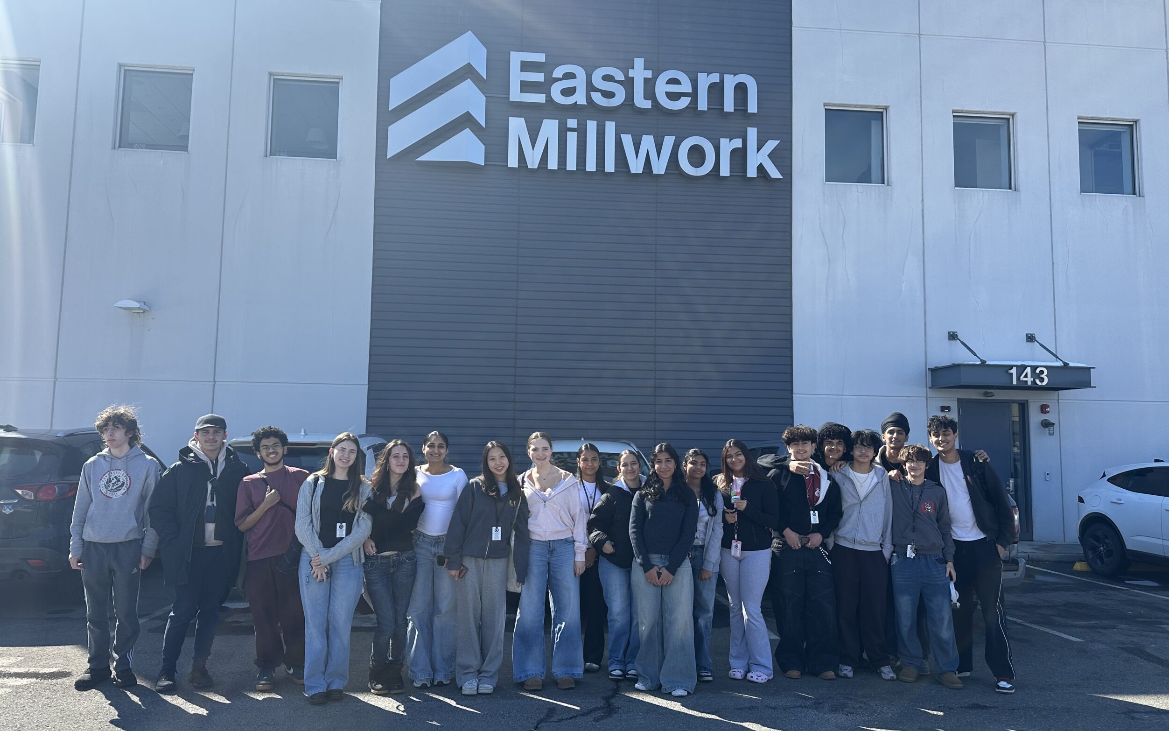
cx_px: 583
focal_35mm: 26
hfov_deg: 70.4
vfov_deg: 47.6
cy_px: 368
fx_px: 828
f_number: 1.78
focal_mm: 6.86
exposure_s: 1/2591
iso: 80
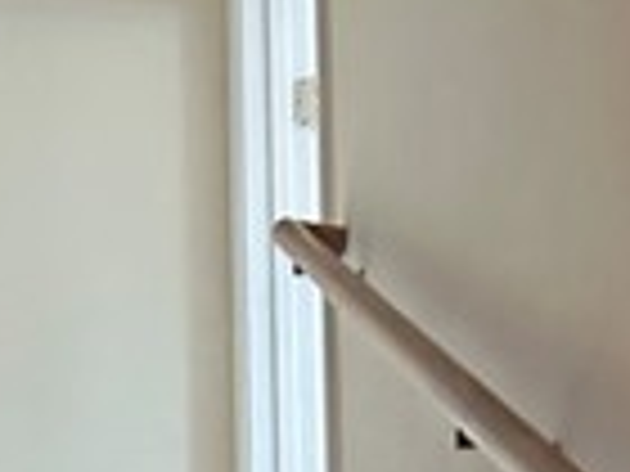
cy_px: 1281
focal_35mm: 119
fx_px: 2166
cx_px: -144
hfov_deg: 15.9
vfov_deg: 10.1
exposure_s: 1/51
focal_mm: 5.7
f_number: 1.5
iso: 500
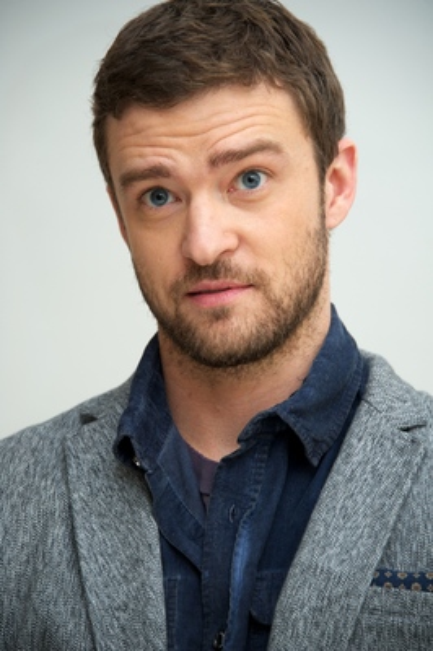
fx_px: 3795
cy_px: 326
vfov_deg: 9.8
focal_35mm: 210
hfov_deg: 6.5
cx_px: 216
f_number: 6.3
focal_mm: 210
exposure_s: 1/80
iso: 500
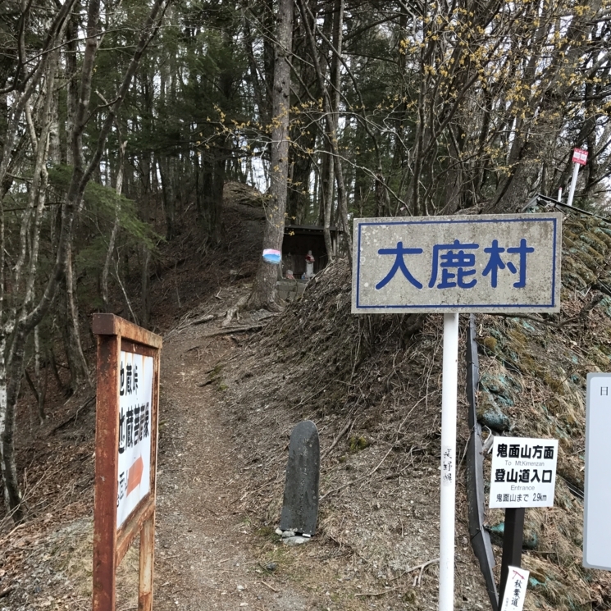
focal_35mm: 34
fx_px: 679
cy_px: 410
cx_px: 312
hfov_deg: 48.4
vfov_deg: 47.6
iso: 20
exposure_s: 1/526
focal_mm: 3.99
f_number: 1.8
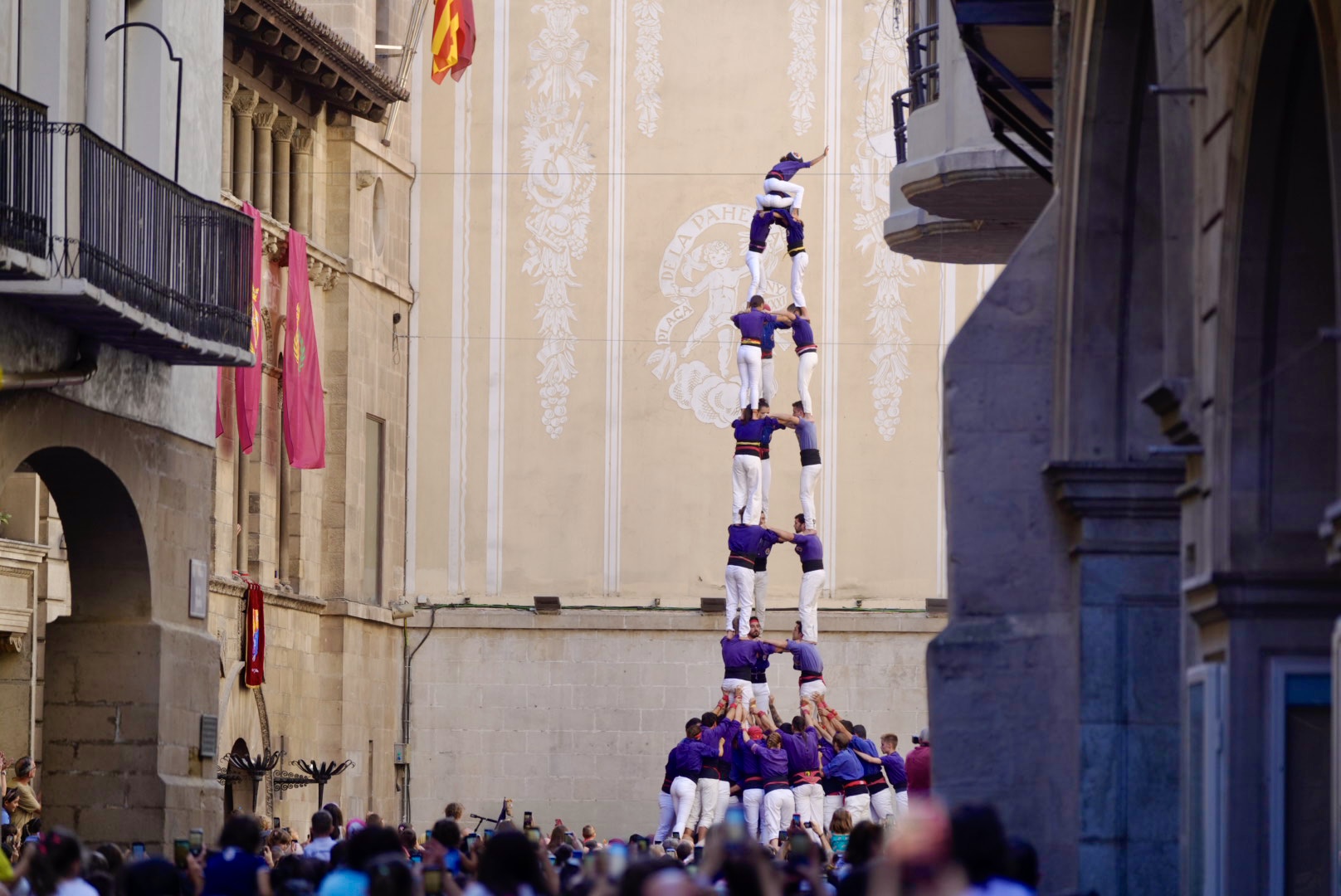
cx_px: 670
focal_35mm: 167
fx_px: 6225
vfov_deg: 8.2
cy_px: 448
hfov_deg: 12.3
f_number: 2.8
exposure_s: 1/640
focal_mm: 167
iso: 250
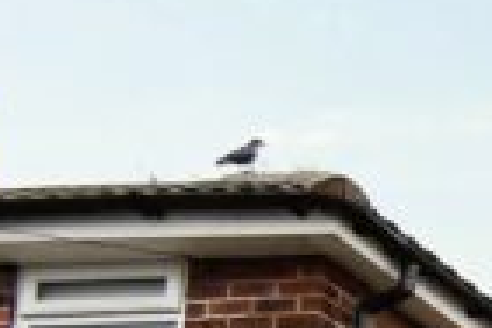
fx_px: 1490
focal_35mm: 109
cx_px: 1637
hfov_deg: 10.2
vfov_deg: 9.3
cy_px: 1054
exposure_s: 1/200
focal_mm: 10
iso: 560
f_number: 7.1
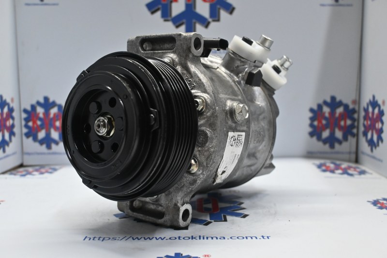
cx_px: 194
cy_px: 129
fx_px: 403
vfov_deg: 35.5
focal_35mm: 38
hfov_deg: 51.3
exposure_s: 1/125
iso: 1250
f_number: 4.2
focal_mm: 25
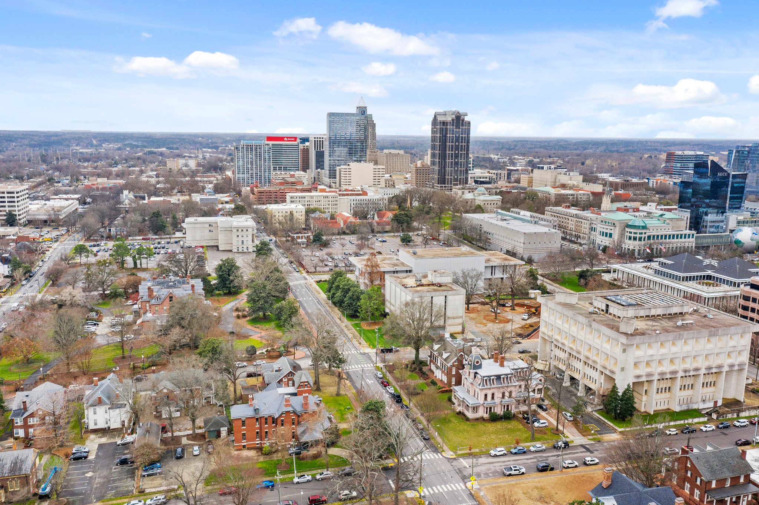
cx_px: 380
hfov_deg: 65.5
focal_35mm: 28
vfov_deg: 46.4
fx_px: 590
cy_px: 252
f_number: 5
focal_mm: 10.26
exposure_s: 1/240
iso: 100
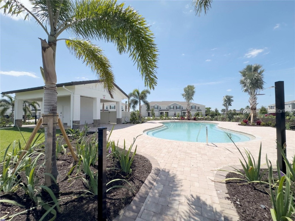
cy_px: 110
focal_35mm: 14
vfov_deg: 85.7
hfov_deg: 102.1
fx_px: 119
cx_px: 148
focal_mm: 2.22
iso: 50
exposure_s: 1/3200
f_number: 2.2
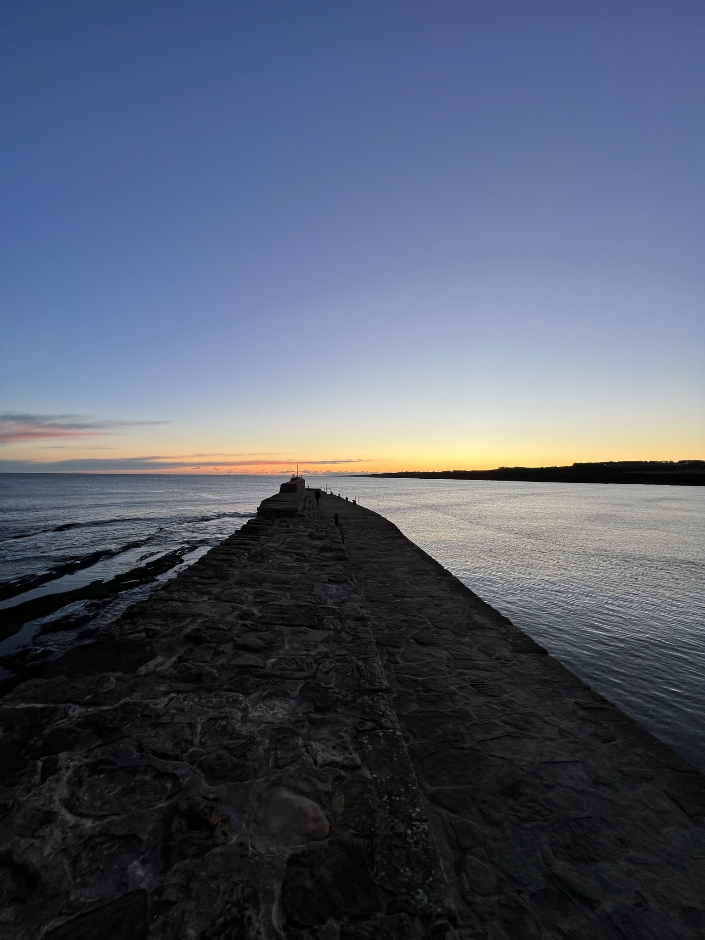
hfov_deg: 89.9
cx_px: 352
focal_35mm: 13
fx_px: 353
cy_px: 470
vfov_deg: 106.2
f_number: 1.8
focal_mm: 1.57
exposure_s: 1/124
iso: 32
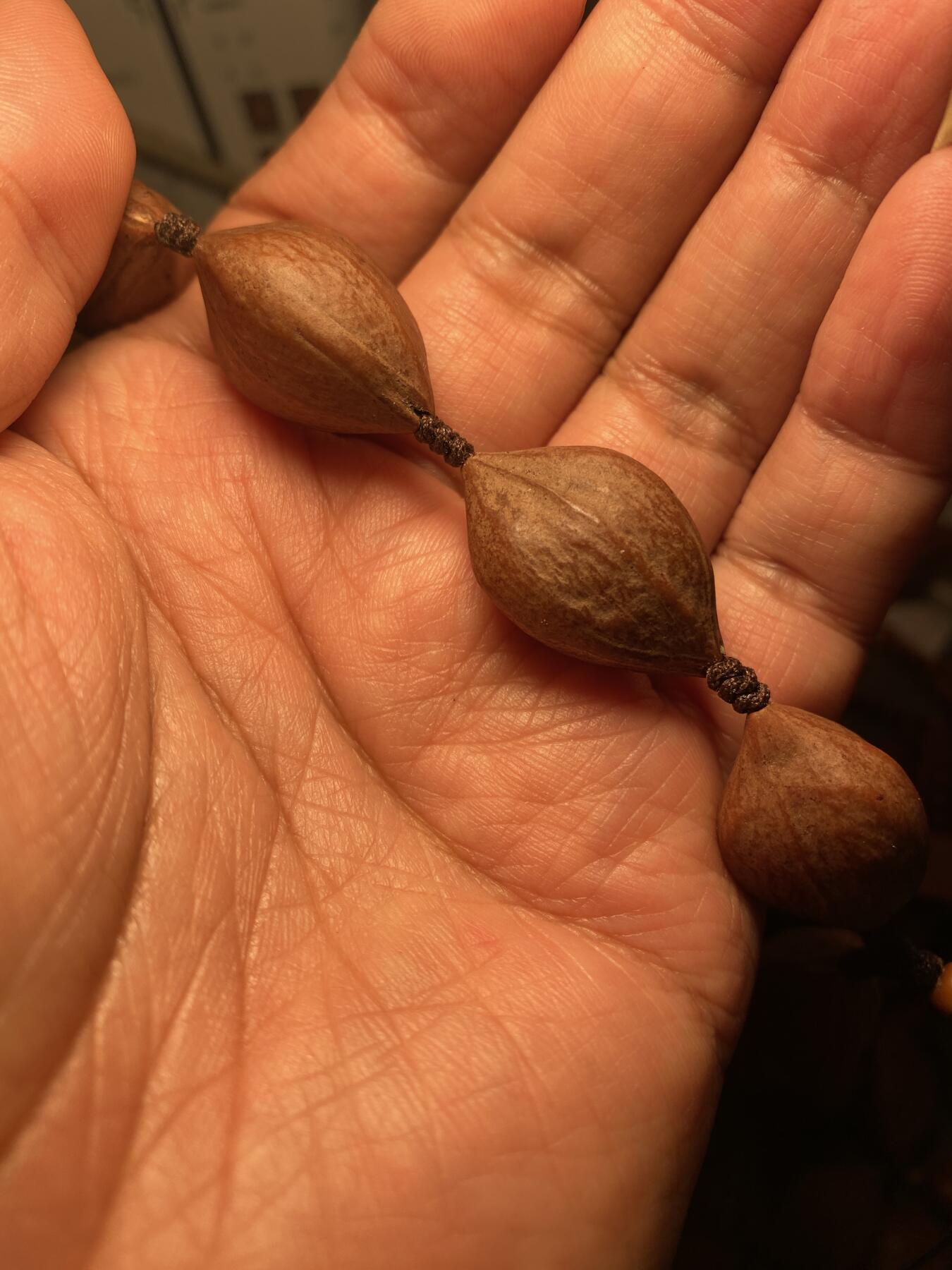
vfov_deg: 69.4
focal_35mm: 25
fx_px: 917
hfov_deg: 54.9
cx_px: 476
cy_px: 635
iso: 32
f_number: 1.8
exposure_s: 1/560
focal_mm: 4.25
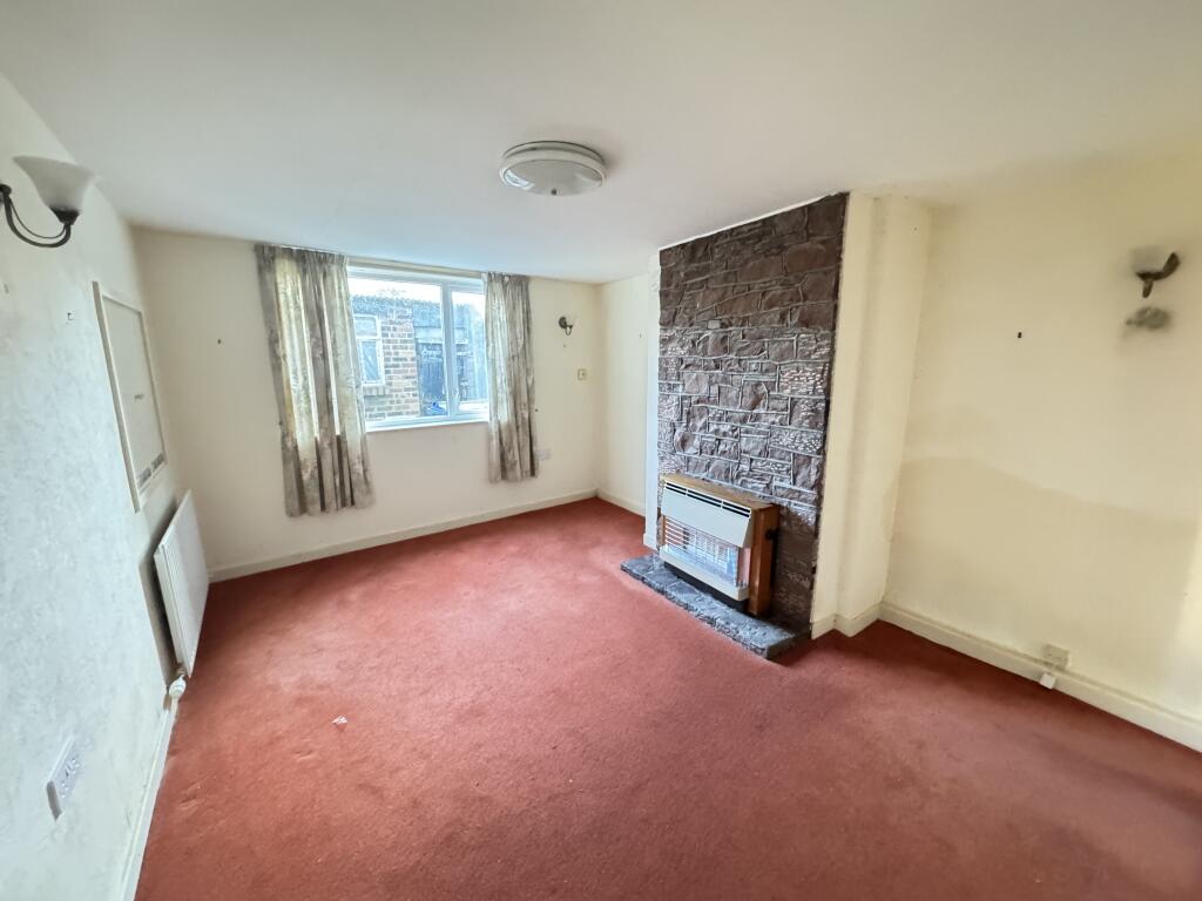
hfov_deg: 102.1
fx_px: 486
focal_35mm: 14
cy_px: 450
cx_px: 601
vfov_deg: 85.7
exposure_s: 1/40
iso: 1250
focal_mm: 2.22
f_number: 2.2
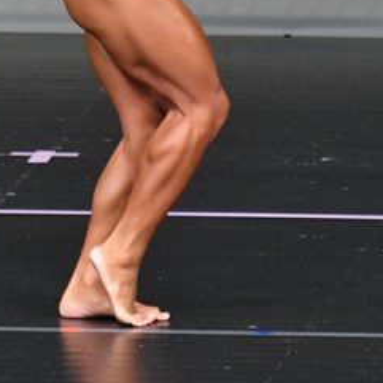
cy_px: -21
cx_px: 214
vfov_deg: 1.7
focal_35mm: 1023
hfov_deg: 1.7
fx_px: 12806
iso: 4000
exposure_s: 1/400
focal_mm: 250
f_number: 5.6
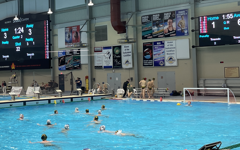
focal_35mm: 63
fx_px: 412
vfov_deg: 20.6
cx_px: 40
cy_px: 59
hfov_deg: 31.4
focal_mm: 4.2
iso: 80
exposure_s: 1/120
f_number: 1.6
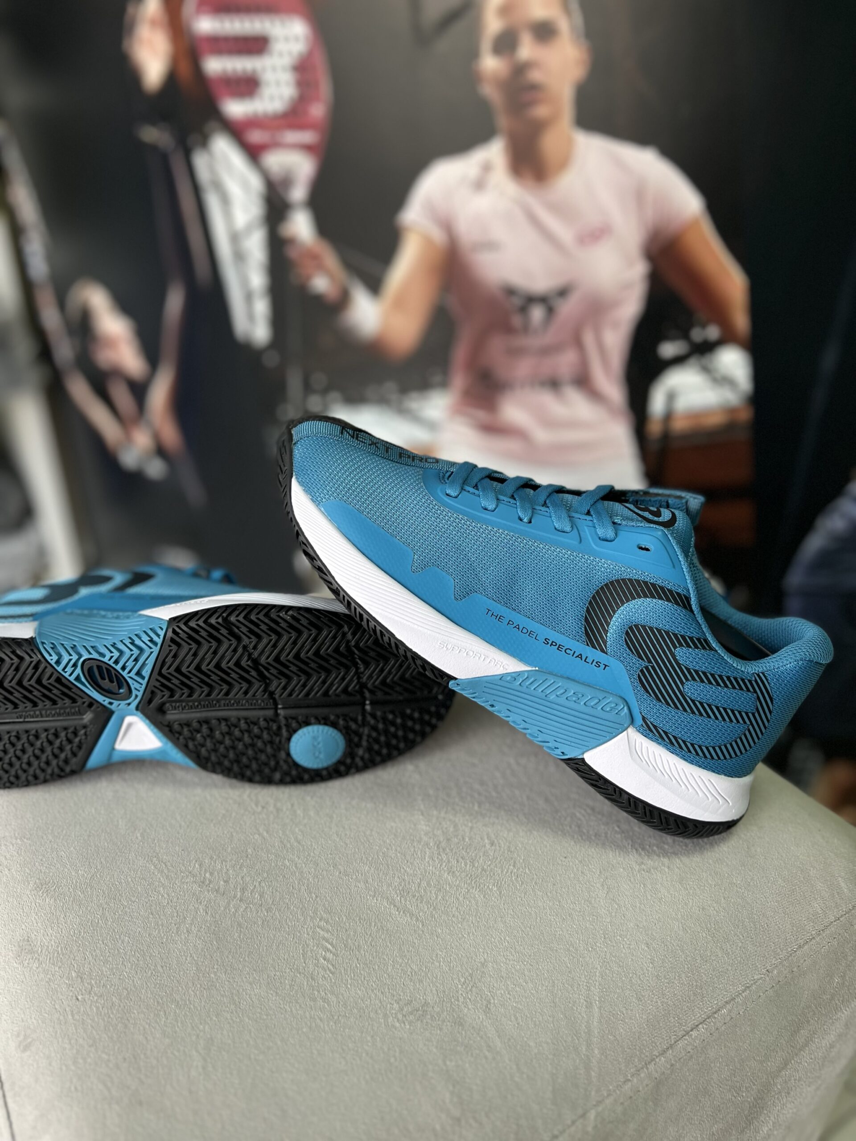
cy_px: 570
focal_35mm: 26
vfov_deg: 67.3
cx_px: 428
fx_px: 857
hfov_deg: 53.1
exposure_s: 1/121
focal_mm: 5.7
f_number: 1.5
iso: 64
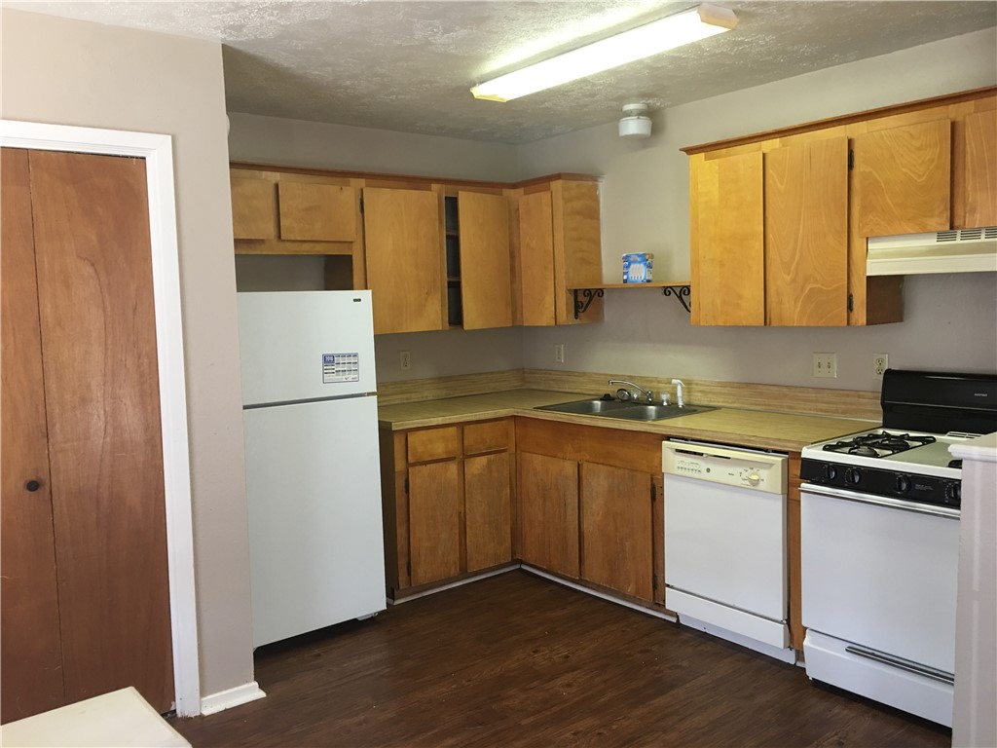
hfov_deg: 61.7
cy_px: 374
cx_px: 498
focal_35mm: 29
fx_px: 835
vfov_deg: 48.2
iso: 50
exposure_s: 1/15
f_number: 2.2
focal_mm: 4.15
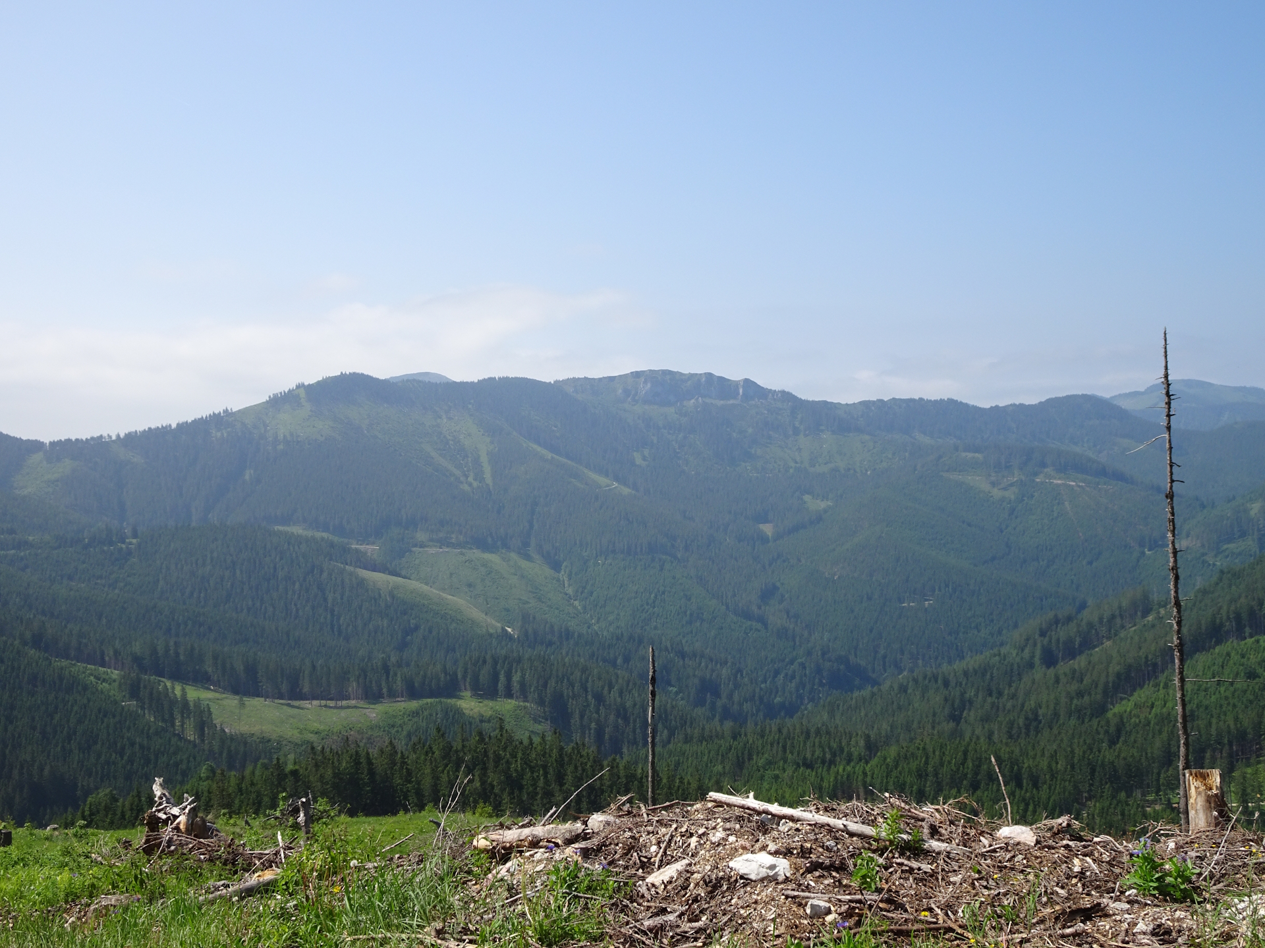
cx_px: 632
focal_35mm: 37
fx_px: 1352
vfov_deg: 38.7
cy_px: 474
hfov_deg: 50.1
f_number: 4
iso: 80
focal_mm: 6.37
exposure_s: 1/640
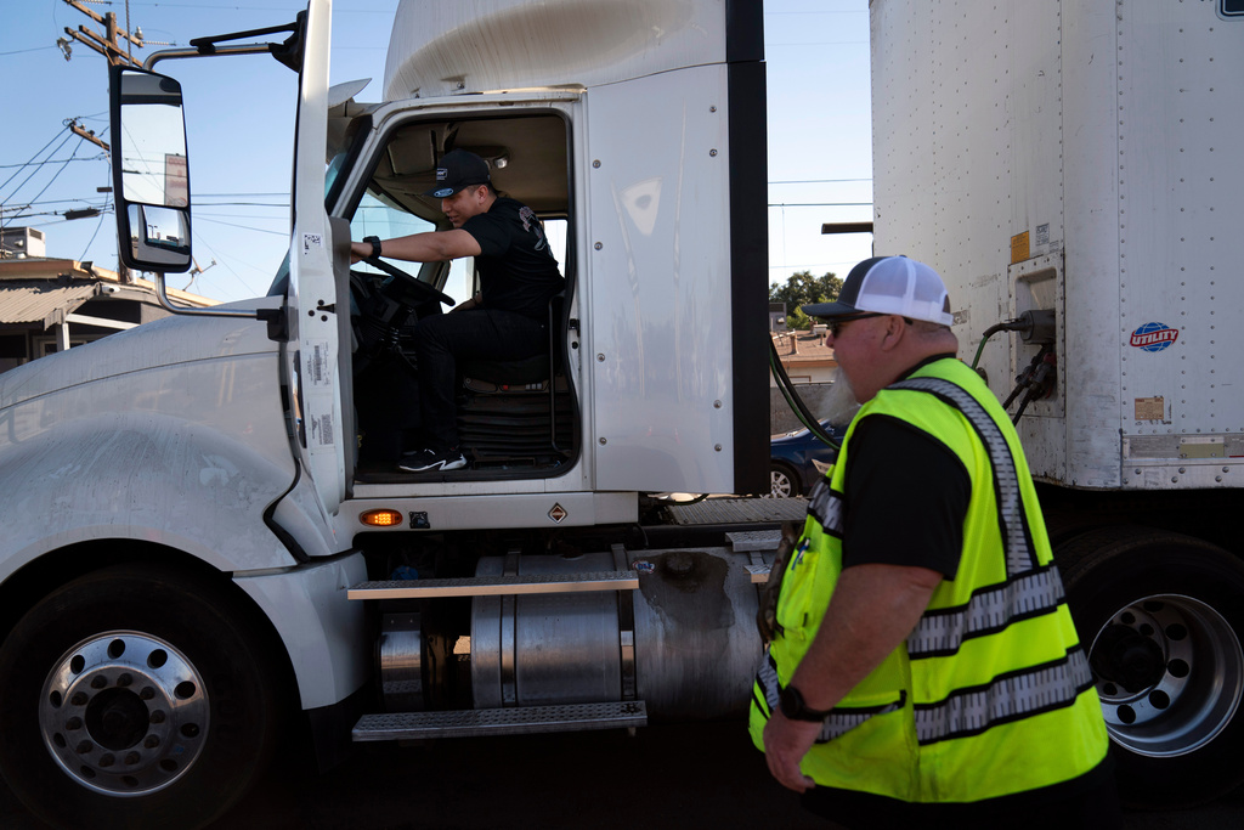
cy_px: 415
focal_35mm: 24
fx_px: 829
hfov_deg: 73.7
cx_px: 622
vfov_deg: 53.1
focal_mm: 24
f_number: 3.2
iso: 320
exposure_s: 1/2500
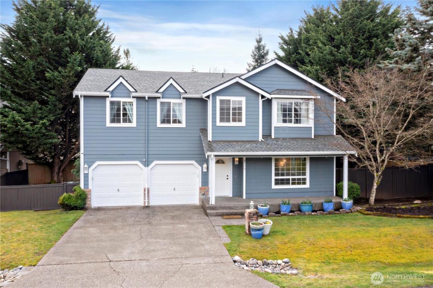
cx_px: 216
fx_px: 337
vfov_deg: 46.4
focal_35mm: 28
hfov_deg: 65.5
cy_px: 144
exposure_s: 1/120
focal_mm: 10.26
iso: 400
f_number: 10
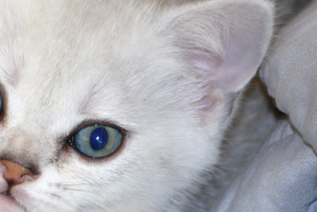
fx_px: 3568
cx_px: -88
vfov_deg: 3.4
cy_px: 133
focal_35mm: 405
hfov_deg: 5.1
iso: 1400
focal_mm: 105
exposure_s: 1/60
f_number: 4.5
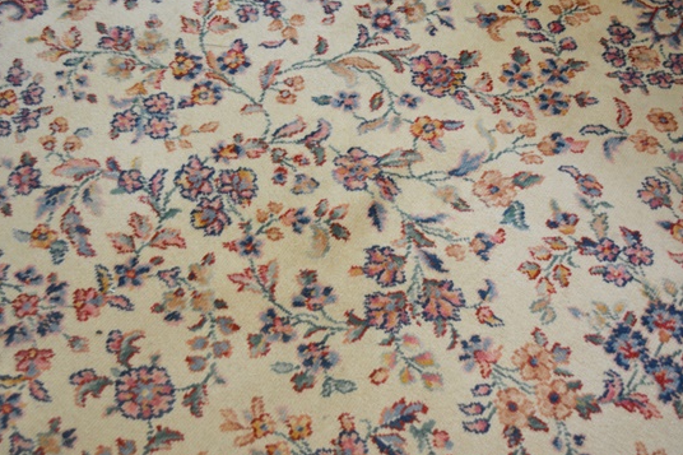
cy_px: 237
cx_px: 316
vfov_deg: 28.6
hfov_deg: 41.9
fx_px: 891
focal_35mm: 47
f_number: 4.5
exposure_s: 1/30
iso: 800
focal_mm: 28
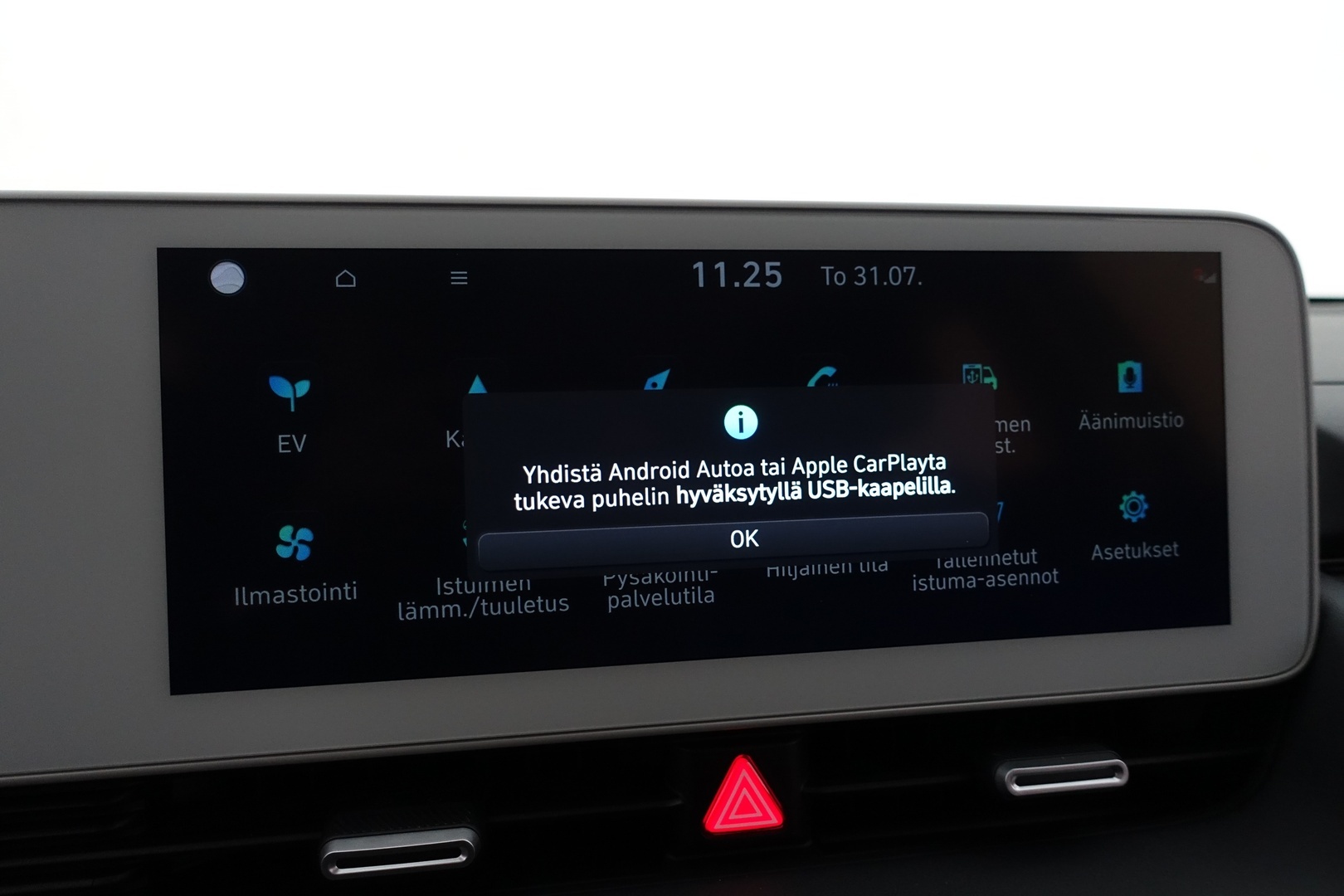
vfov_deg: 53.1
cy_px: 448
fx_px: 896
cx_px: 672
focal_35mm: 24
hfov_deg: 73.7
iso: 1000
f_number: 2.5
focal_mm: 8.8
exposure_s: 1/100
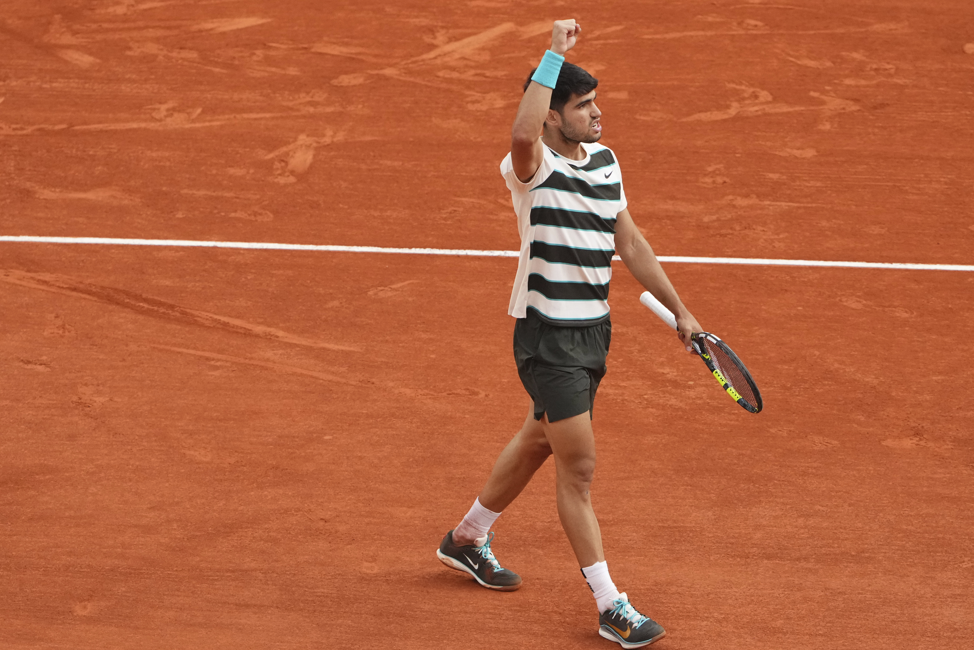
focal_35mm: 627
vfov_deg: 2.2
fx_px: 16963
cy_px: 332
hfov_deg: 3.3
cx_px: 501
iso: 3200
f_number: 4
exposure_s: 1/5000
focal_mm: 400
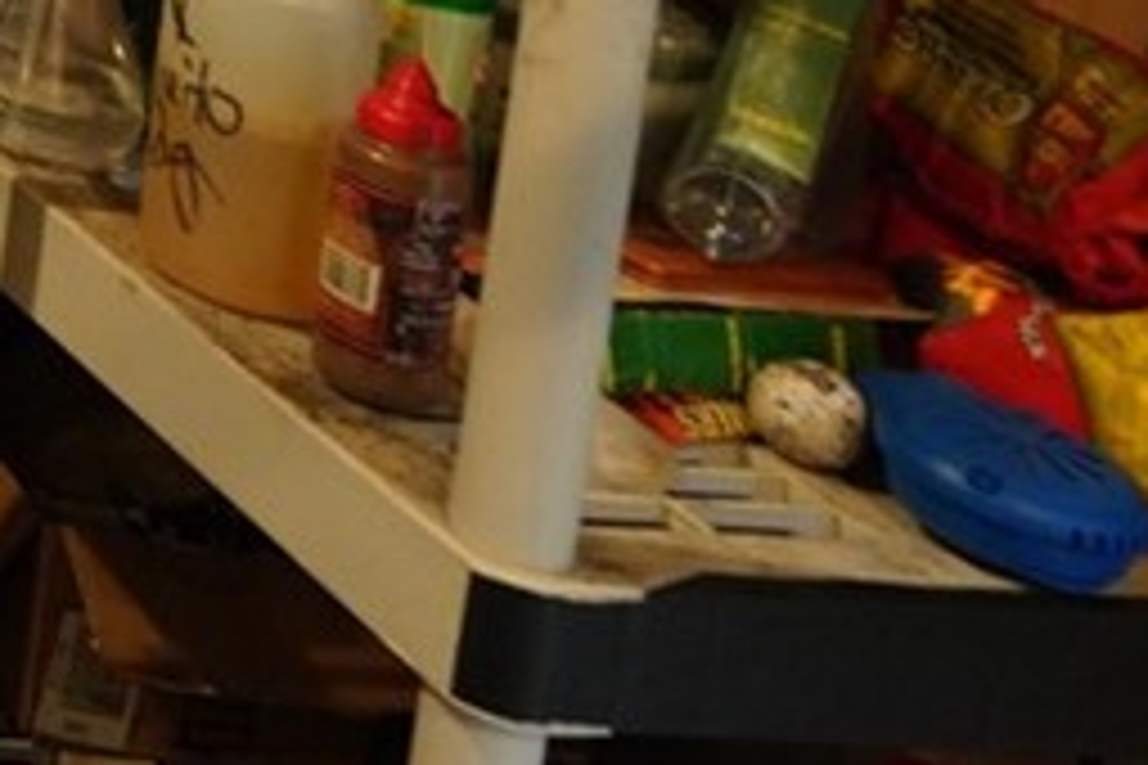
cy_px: -1107
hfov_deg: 14.1
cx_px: -1733
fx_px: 2806
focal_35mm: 88
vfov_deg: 12.2
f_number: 4
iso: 1600
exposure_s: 1/30
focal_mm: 14
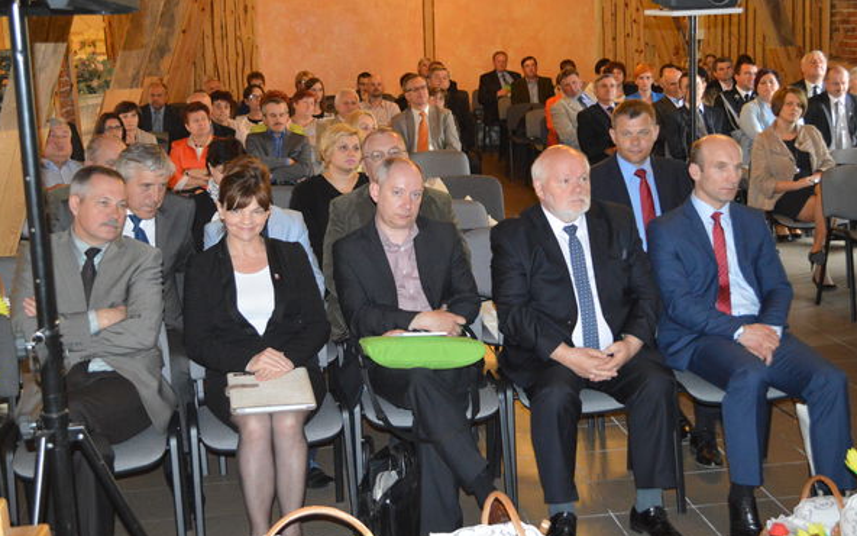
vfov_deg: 25.8
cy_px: 256
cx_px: 427
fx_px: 1168
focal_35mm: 50
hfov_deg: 40.3
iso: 3200
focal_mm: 32
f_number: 4.8
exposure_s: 1/60
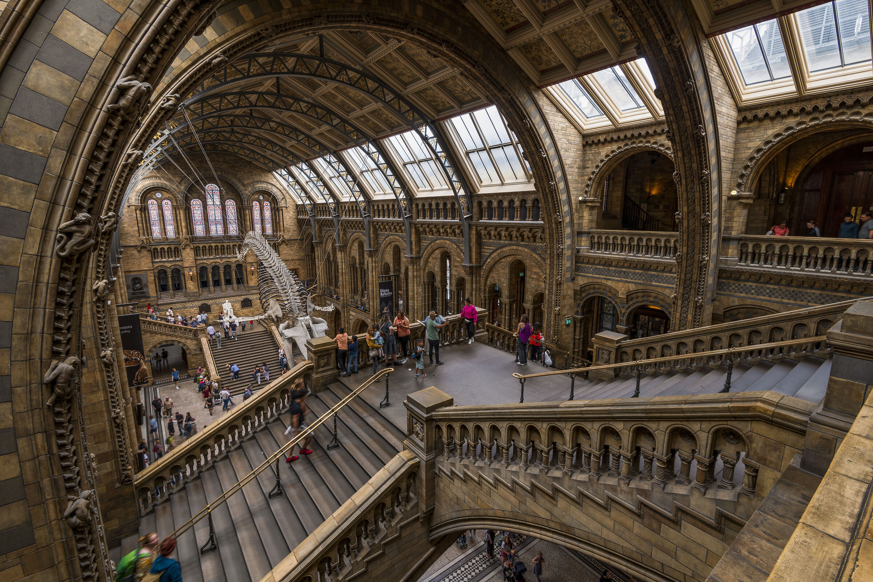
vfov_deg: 73.7
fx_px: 388
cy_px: 291
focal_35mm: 16
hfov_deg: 96.7
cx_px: 436
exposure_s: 1/8
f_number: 11
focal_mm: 16
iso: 100
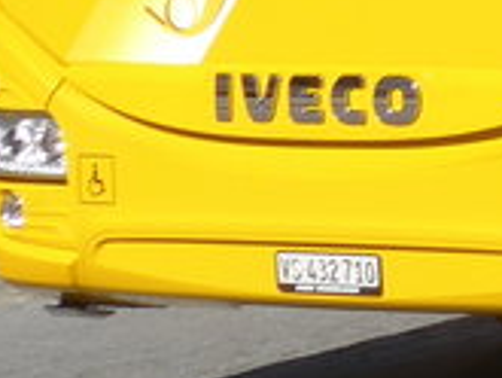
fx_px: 5166
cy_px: -482
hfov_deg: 5.4
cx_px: 1007
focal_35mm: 356
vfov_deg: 4.1
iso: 80
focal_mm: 10.1
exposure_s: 1/1000
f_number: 3.2
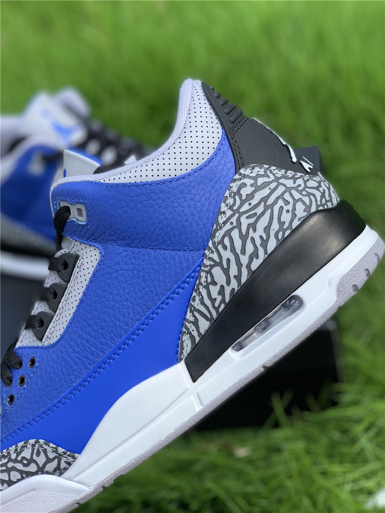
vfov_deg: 36.8
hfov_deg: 28.0
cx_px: 192
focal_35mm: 52
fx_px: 771
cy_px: 256
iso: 16
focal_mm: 6
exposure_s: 1/262
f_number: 2.4
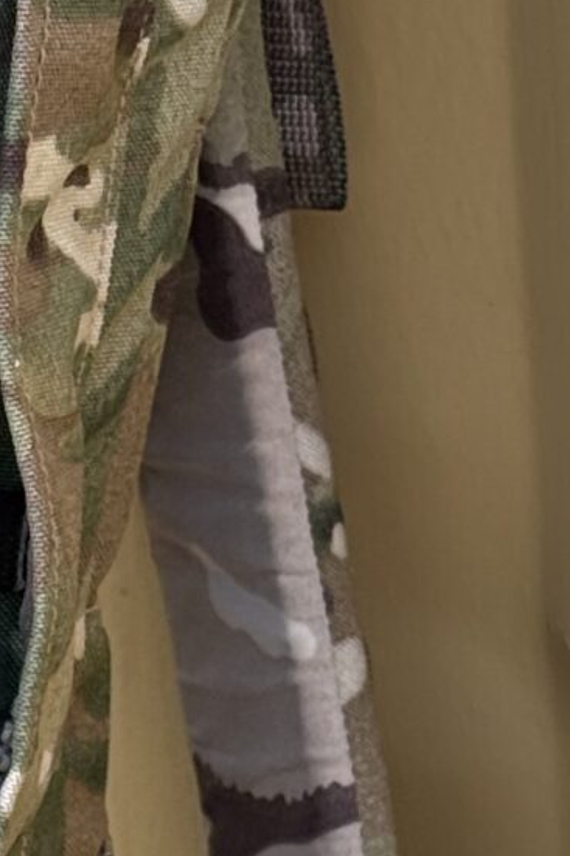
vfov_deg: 8.9
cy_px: 513
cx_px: -337
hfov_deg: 5.8
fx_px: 5513
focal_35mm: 232
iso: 100
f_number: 1.78
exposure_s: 1/455
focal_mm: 6.76
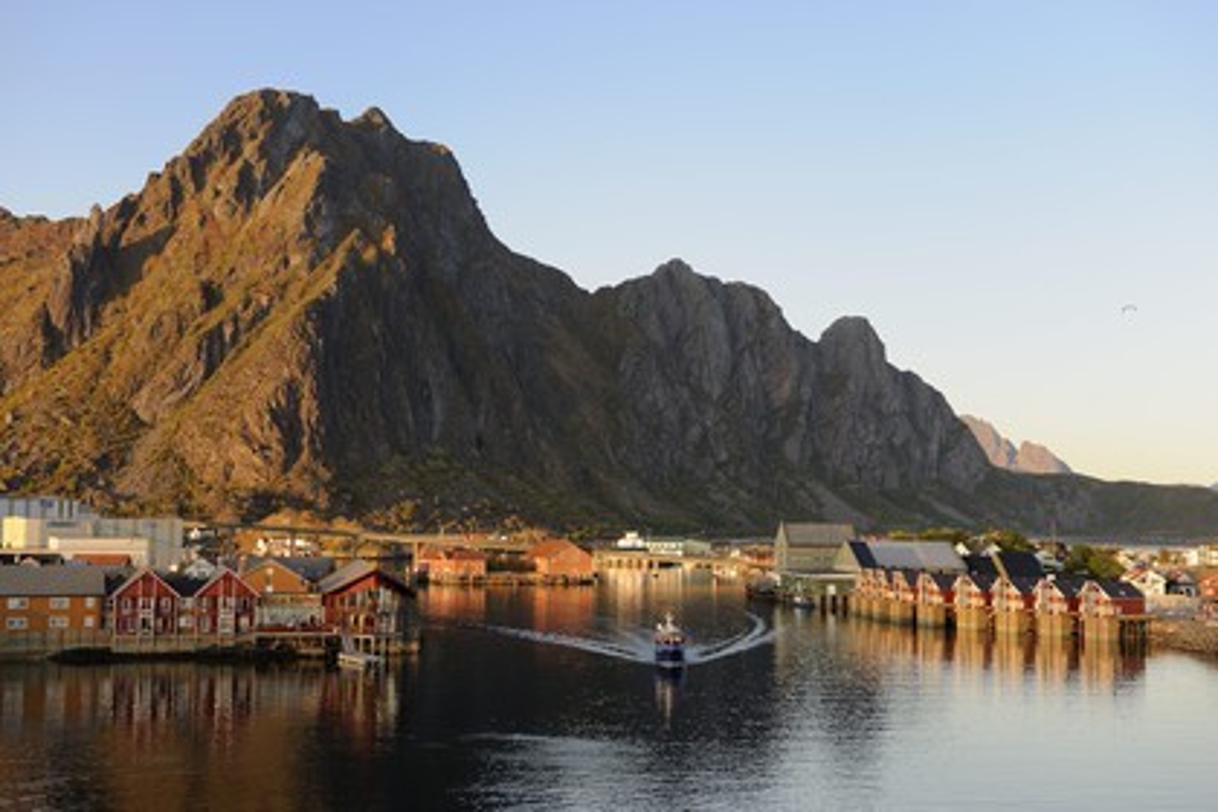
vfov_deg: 26.0
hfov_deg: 38.2
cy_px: 406
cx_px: 609
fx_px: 1759
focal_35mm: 52
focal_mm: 52
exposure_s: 1/160
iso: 200
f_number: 5.6
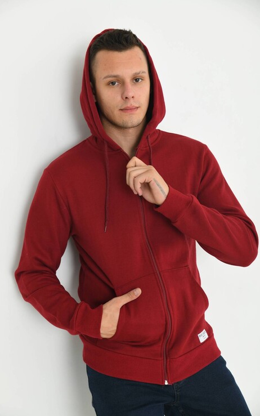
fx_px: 680
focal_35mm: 60
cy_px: 210
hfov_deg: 21.6
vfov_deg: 34.0
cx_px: 127
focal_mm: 58
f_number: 5.6
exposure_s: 1/125
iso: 160
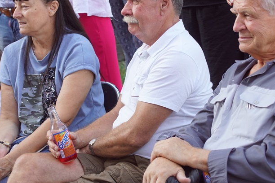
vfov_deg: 11.0
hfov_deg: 16.4
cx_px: 161
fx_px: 955
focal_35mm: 125
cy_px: 87
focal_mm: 50
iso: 400
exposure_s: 1/160
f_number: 5
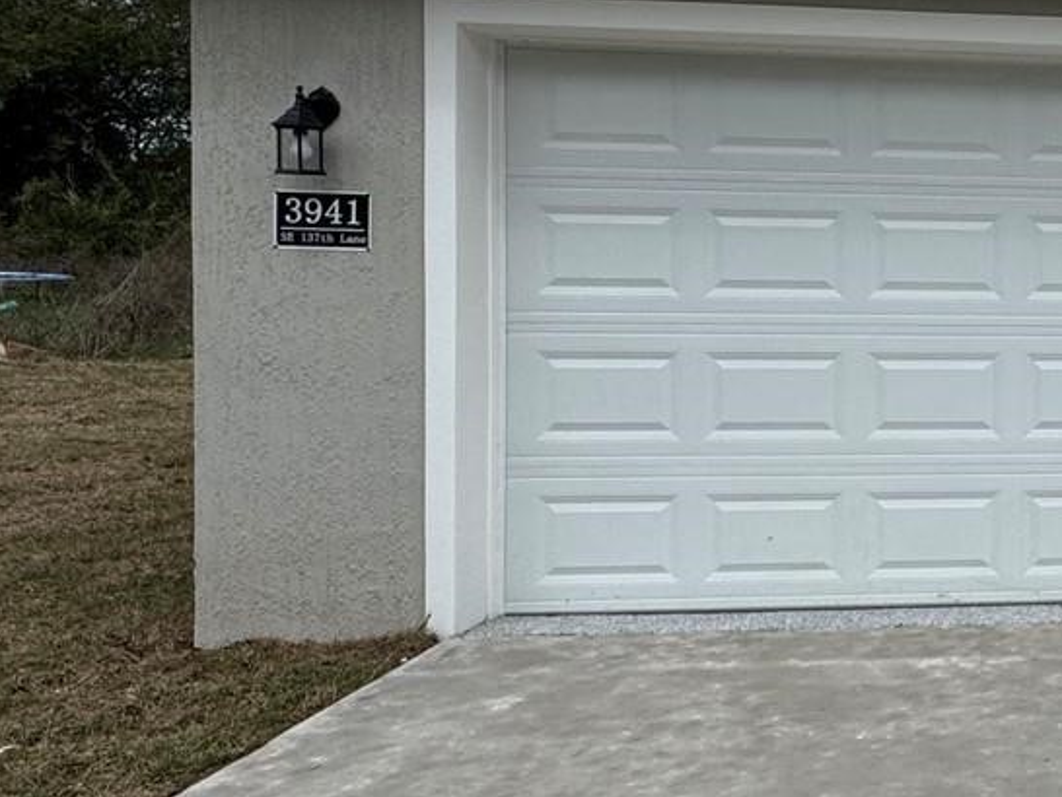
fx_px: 1258
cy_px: 288
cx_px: 1323
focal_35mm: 41
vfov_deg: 34.9
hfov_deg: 34.7
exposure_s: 1/2584
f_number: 2.2
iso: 50
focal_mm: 2.22
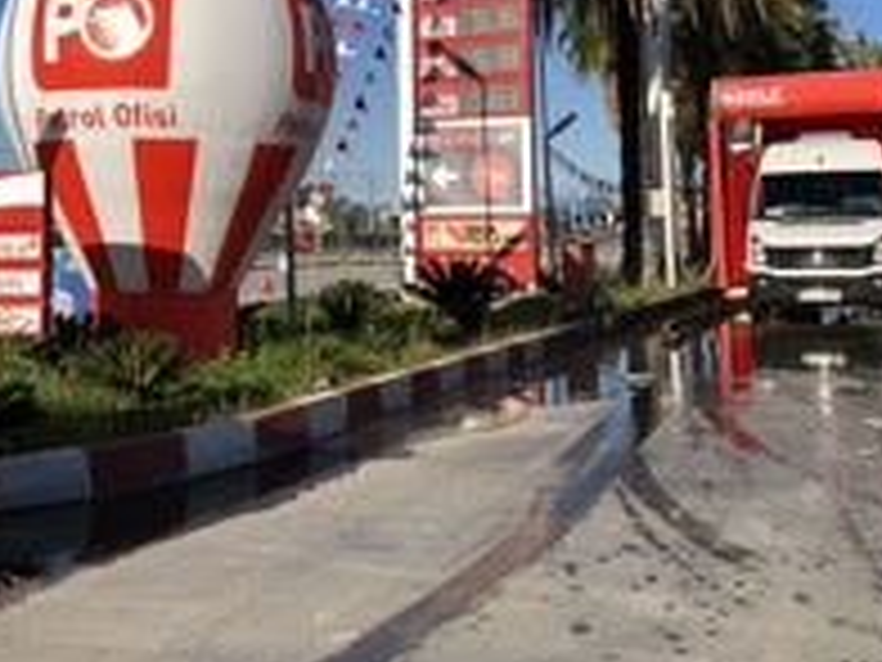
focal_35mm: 50
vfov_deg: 28.4
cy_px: 122
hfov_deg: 37.5
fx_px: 1274
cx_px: 256
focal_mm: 3.99
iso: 20
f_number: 1.8
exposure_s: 1/2667
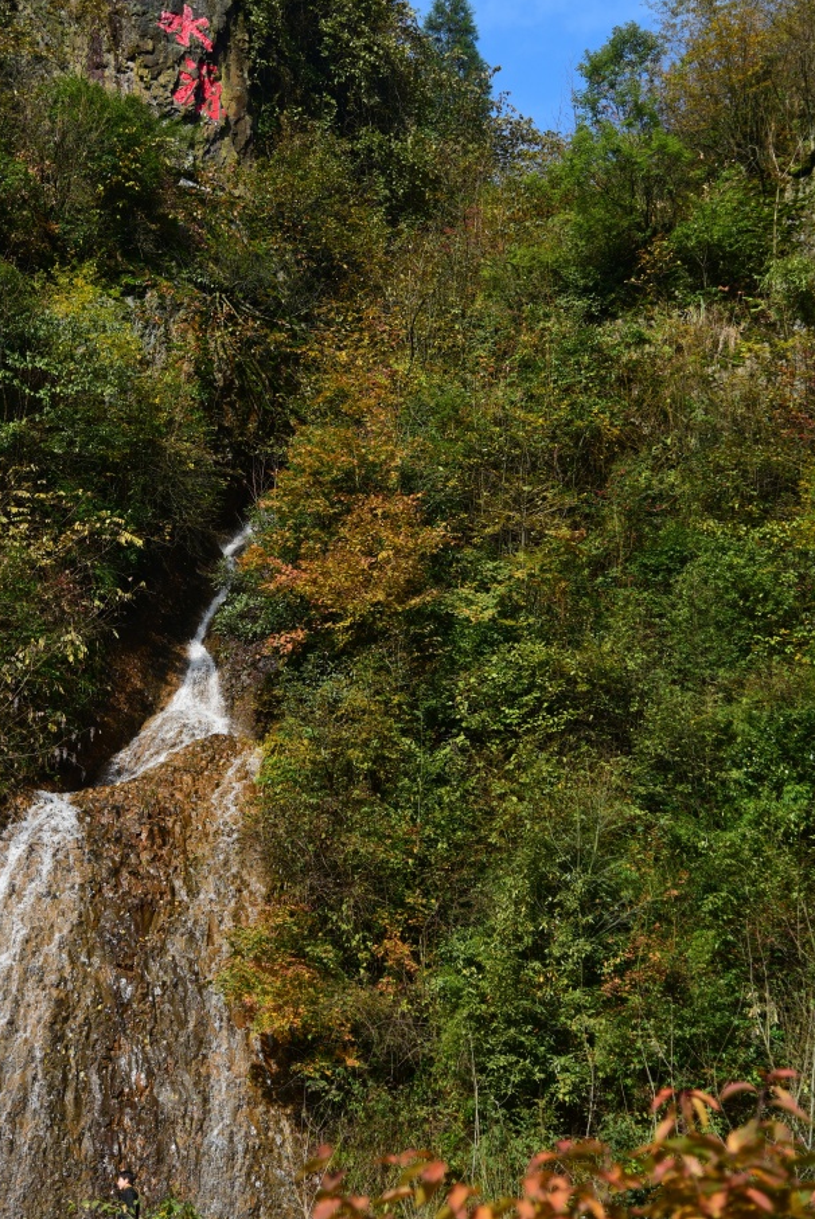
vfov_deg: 24.7
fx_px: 2780
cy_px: 480
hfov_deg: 16.6
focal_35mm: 82
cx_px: 284
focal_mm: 62
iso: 200
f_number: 4
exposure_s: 1/1600
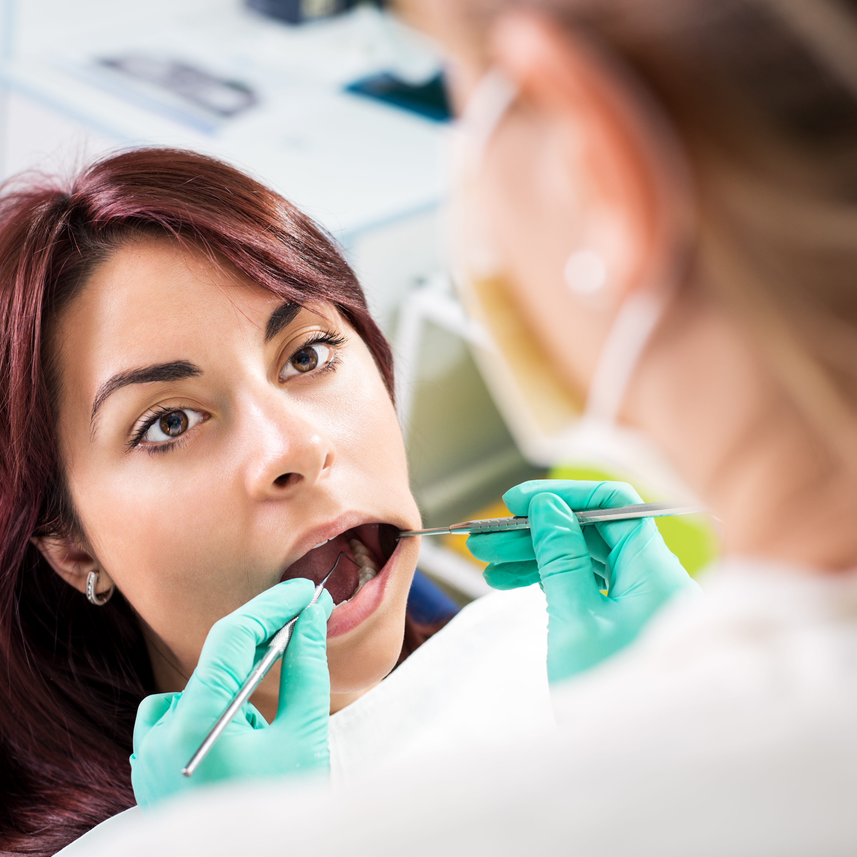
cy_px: 428
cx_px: 437
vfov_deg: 26.9
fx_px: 1793
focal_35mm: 64
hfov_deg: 26.9
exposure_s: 1/125
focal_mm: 50
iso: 100
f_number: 4
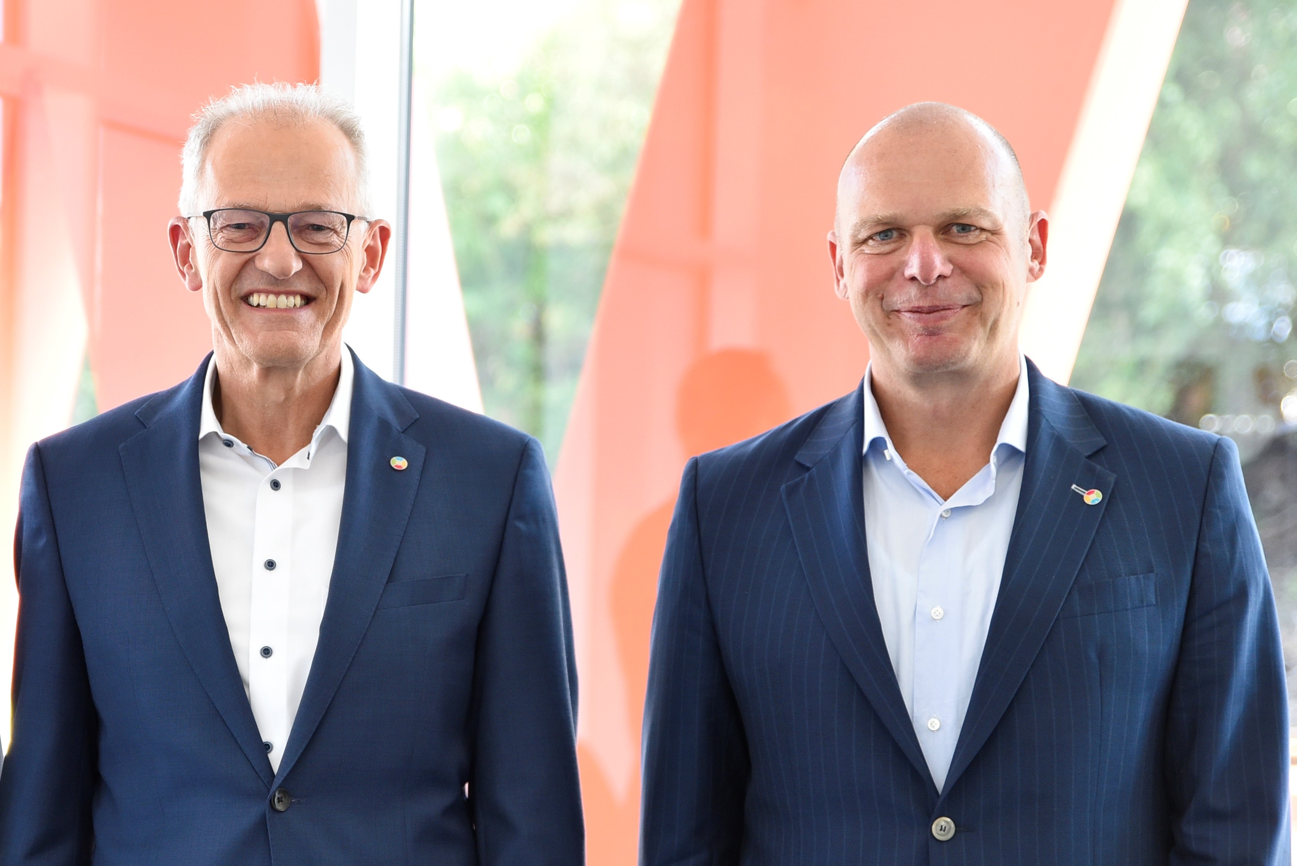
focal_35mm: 58
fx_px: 2090
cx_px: 648
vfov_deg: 23.4
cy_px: 433
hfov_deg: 34.5
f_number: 2.8
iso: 800
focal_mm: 58
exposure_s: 1/200
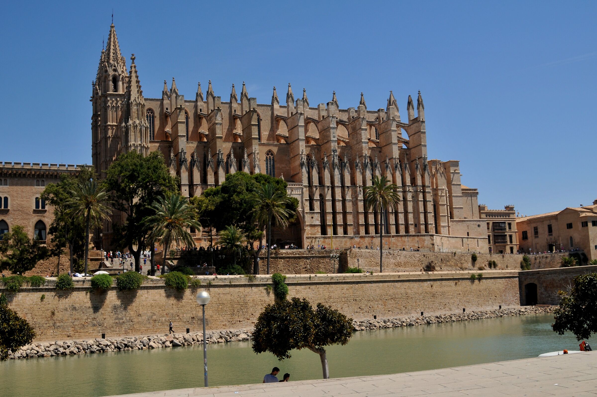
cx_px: 298
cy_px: 198
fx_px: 696
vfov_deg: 31.8
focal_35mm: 42
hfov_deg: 46.4
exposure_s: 1/800
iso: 200
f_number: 8
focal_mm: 28
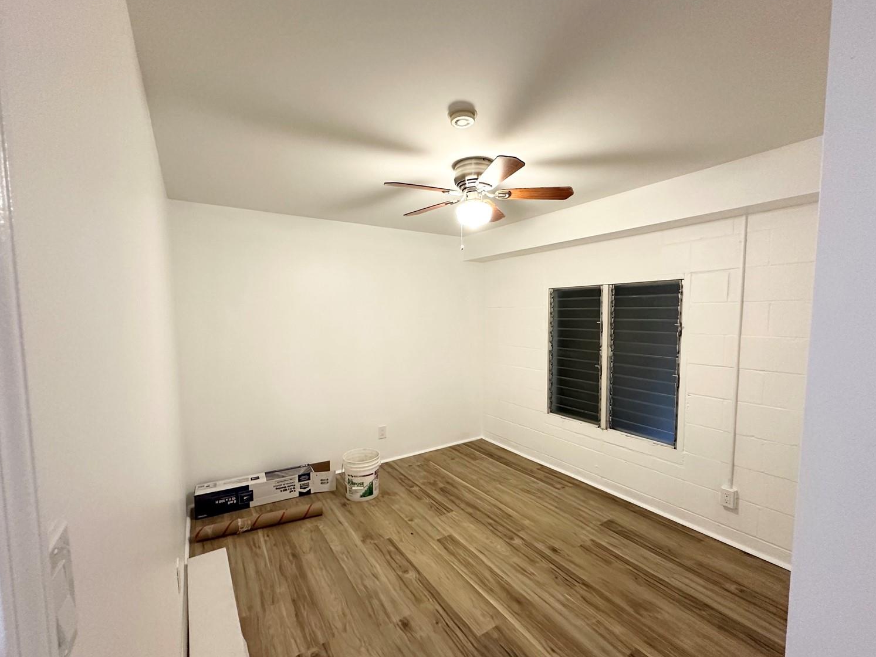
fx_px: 380
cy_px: 343
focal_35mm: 15
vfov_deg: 81.7
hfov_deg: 98.2
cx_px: 432
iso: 400
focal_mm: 2.22
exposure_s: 1/60
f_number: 2.2
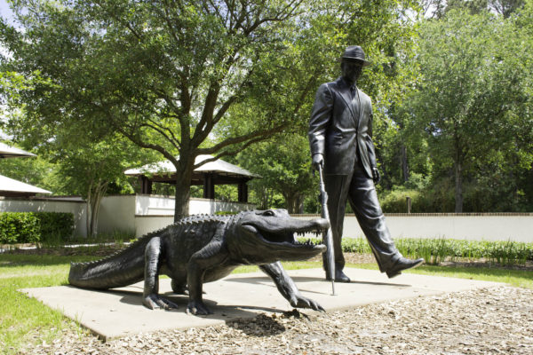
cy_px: 178
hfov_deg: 55.1
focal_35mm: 34
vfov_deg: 38.4
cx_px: 266
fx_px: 511
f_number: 13
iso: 200
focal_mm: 23
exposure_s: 1/125
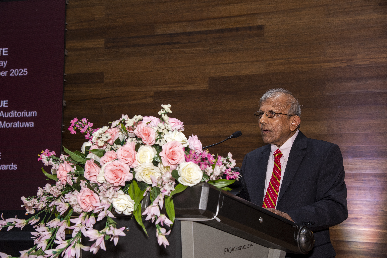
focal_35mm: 58
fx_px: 624
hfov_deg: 34.5
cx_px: 194
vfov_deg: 23.4
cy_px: 129
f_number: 6.3
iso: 400
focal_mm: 58
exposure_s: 1/125
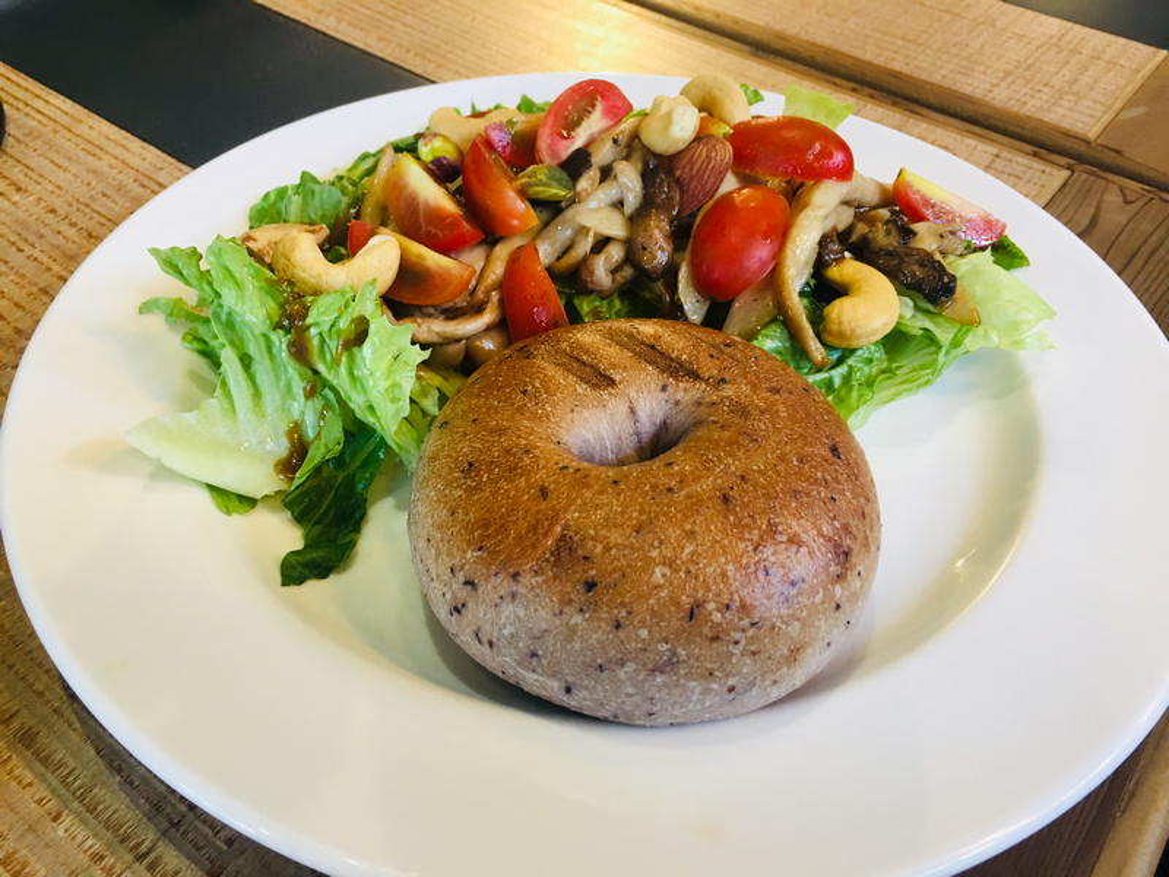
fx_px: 979
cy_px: 438
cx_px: 584
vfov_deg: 48.2
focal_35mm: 29
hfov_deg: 61.7
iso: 40
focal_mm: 4.15
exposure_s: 1/15
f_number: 2.2
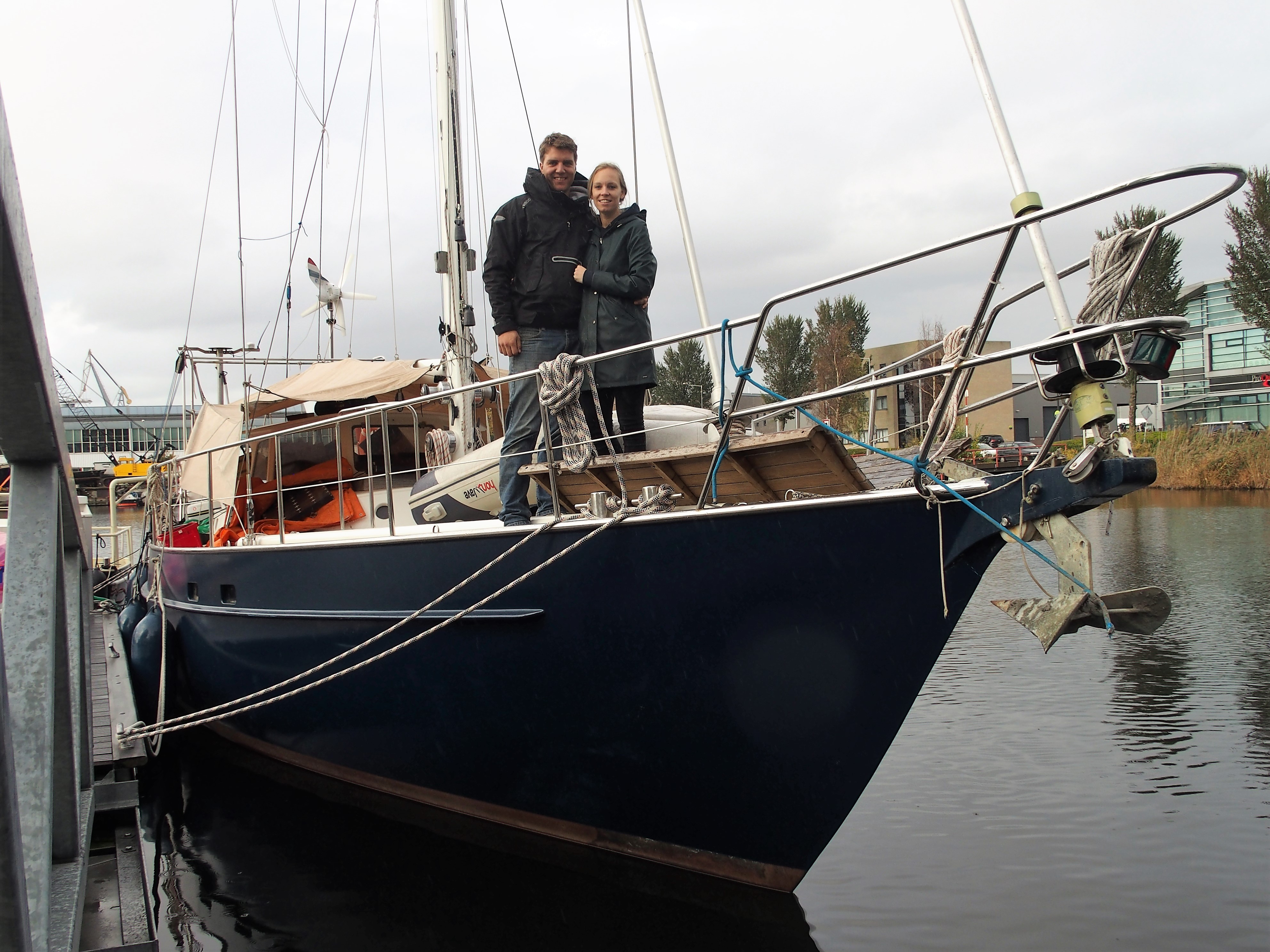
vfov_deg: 40.7
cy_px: 476
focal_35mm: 35
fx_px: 1284
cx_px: 635
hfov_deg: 52.6
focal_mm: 7.4
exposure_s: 1/320
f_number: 3.5
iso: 100
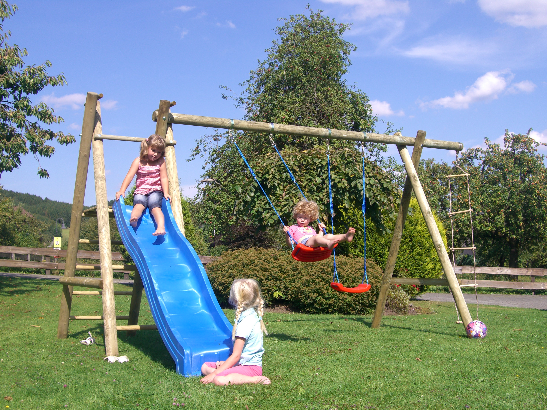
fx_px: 727
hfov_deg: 41.2
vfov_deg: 31.5
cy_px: 205
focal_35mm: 46
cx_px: 274
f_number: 6.2
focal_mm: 9.6
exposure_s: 1/200
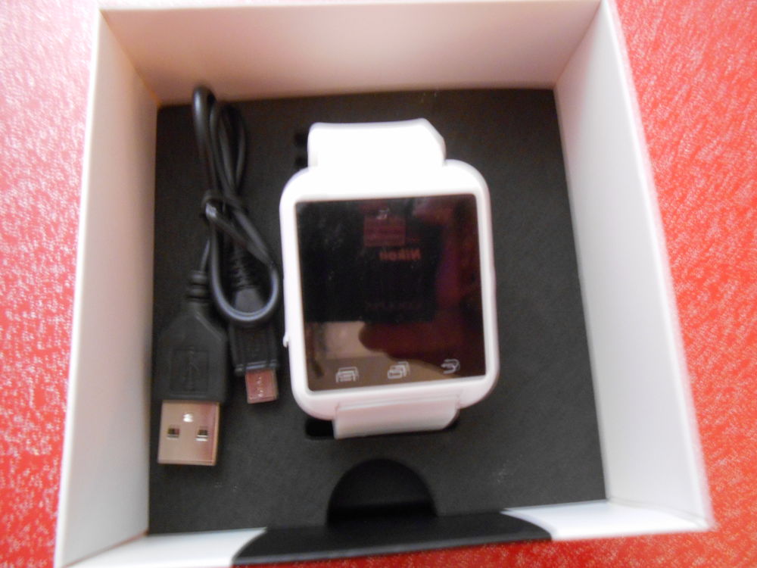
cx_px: 378
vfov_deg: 53.1
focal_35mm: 26
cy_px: 284
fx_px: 569
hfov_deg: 67.3
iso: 400
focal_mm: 4.6
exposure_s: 1/1.6
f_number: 3.5
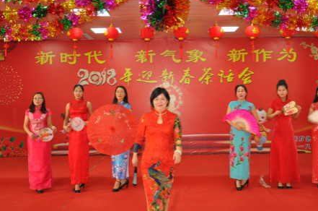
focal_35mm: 49
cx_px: 170
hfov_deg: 40.4
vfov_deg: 27.4
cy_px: 90
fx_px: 432
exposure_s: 1/60
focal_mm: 24
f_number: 3.8
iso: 800
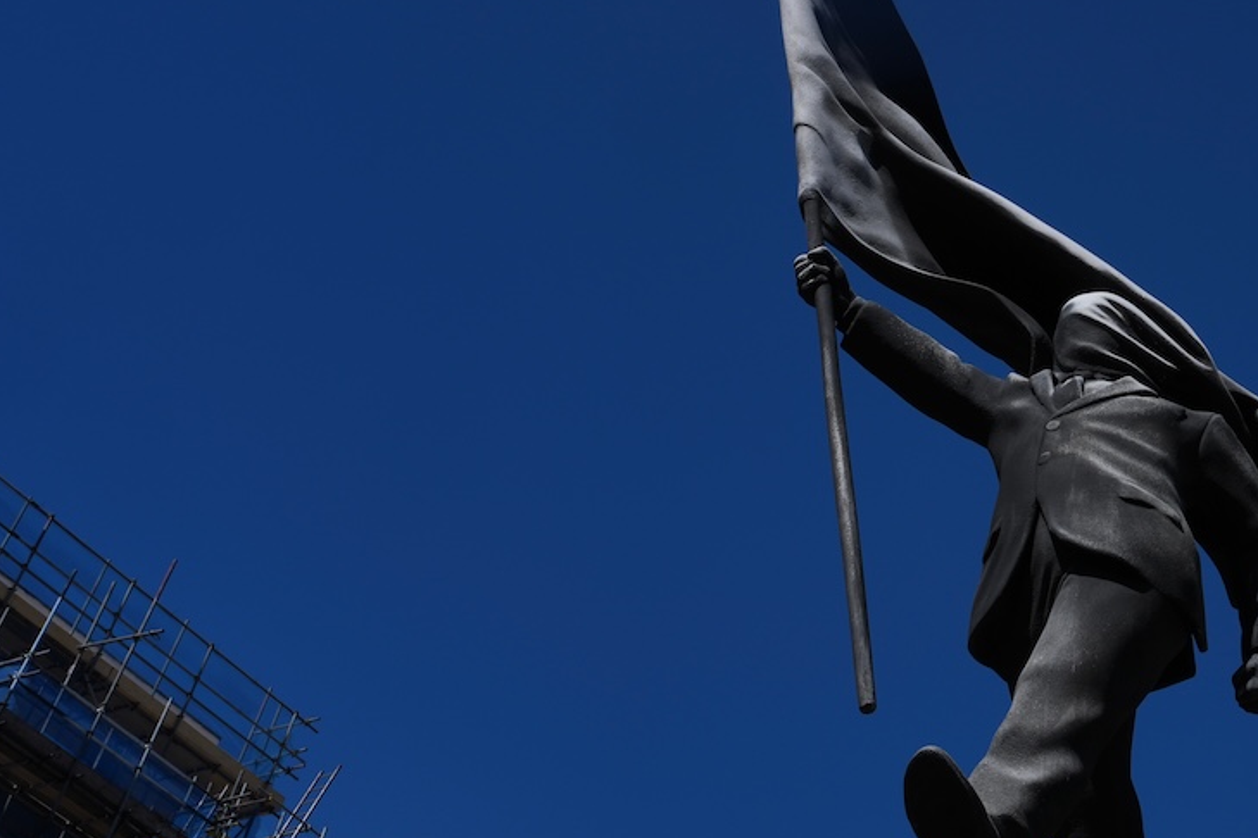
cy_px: 447
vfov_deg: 24.2
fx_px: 1957
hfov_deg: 34.5
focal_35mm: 56
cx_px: 1015
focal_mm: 34
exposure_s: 1/500
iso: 100
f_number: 11
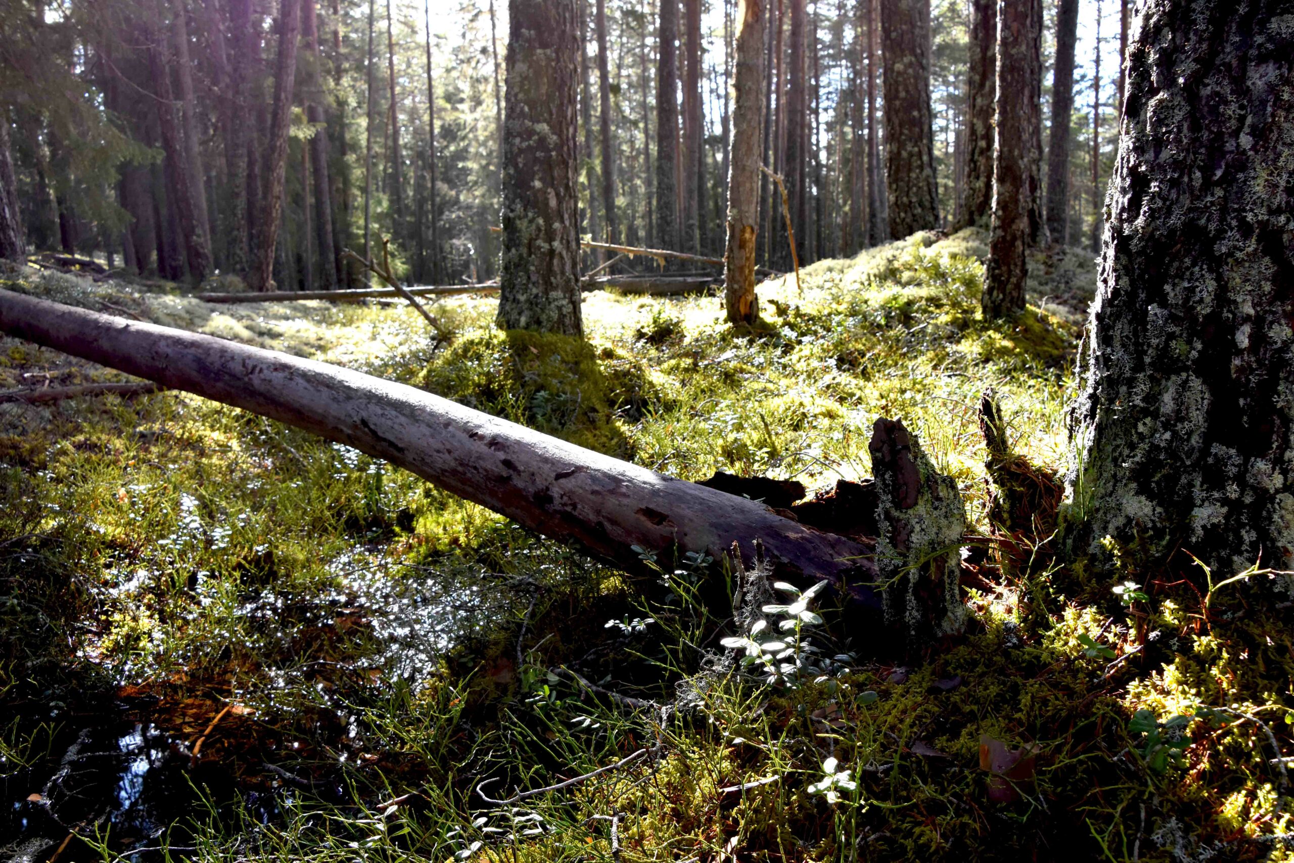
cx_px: 647
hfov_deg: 67.4
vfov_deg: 47.9
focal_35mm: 27
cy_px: 432
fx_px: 970
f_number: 8
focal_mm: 18
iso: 800
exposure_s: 1/250
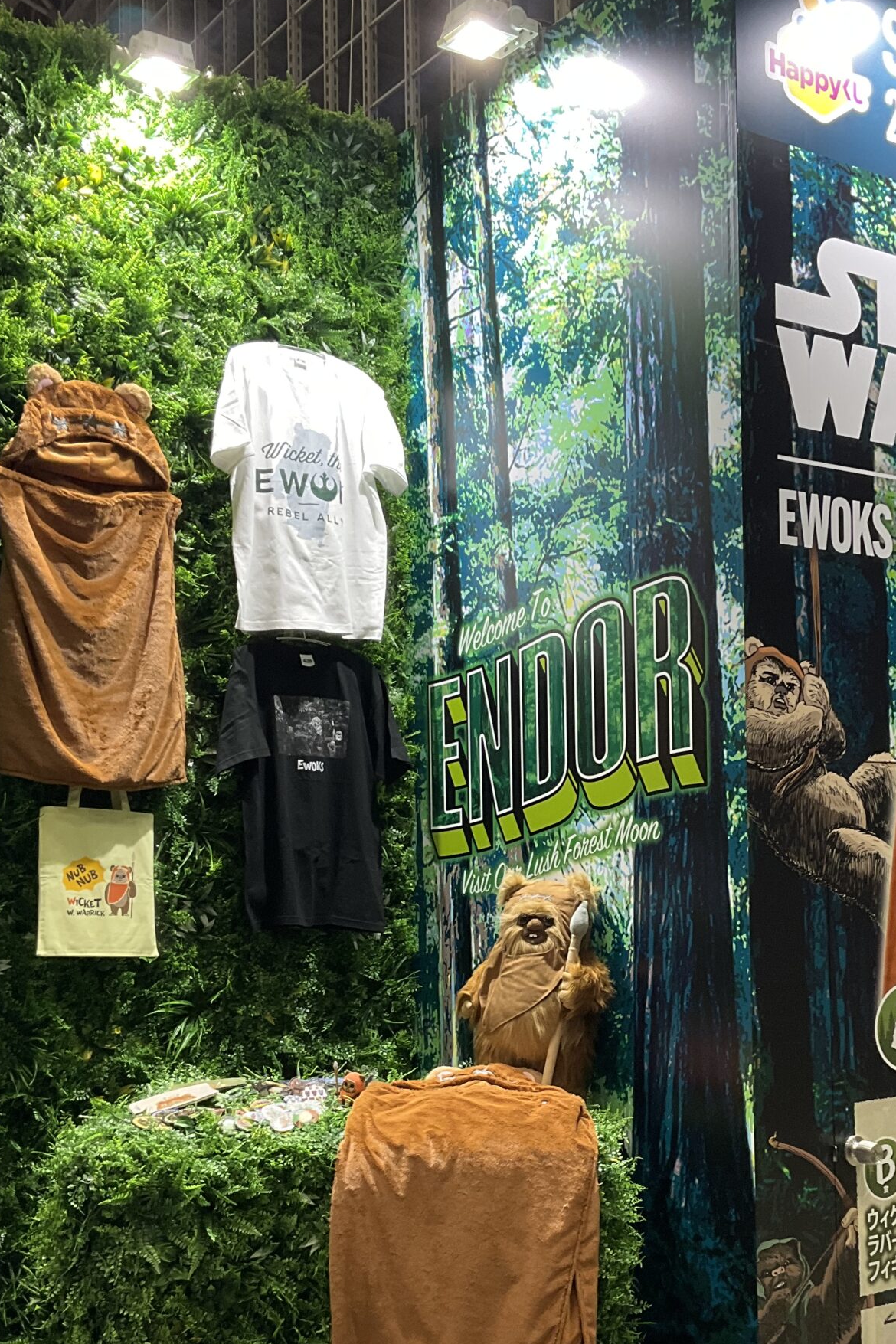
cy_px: 846
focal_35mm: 44
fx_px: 1643
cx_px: 593
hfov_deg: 30.3
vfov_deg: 44.1
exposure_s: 1/50
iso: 64
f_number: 1.8
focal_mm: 3
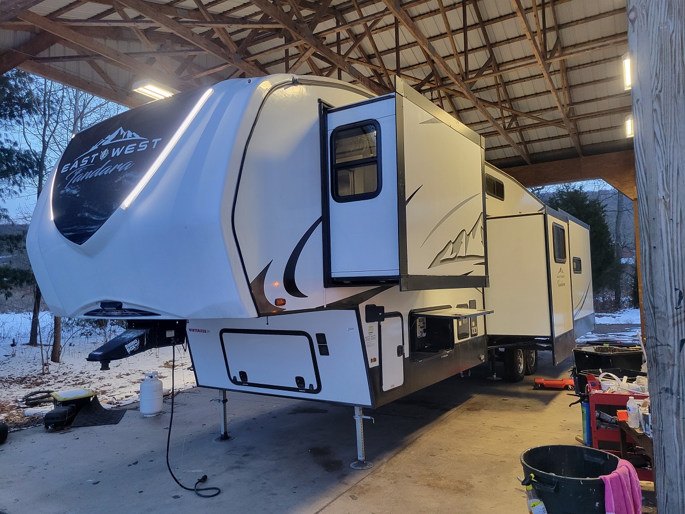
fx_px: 515
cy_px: 257
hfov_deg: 67.3
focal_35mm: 26
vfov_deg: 53.1
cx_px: 342
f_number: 1.8
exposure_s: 1/120
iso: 320
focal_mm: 5.4
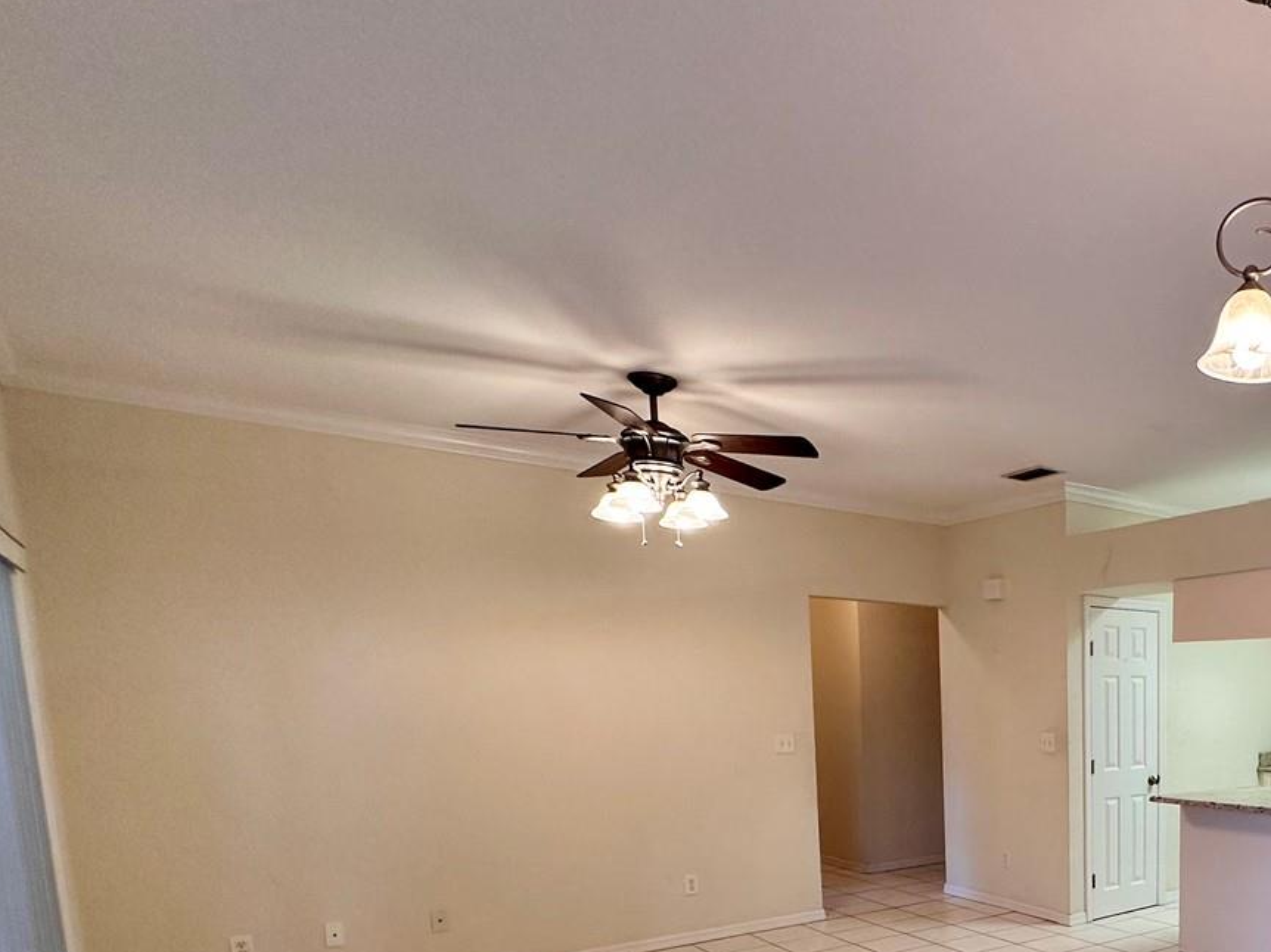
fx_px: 954
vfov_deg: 48.5
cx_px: 1131
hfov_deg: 58.2
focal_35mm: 26
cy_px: 821
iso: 200
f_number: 2.2
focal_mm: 2.22
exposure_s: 1/120
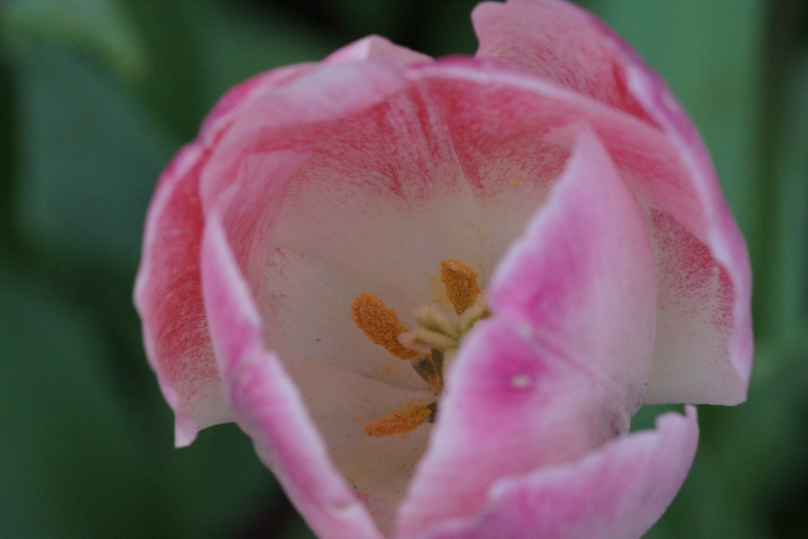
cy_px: 270
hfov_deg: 13.7
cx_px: 404
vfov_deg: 9.2
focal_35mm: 150
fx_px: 3367
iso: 1600
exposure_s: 1/125
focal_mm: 100
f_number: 10
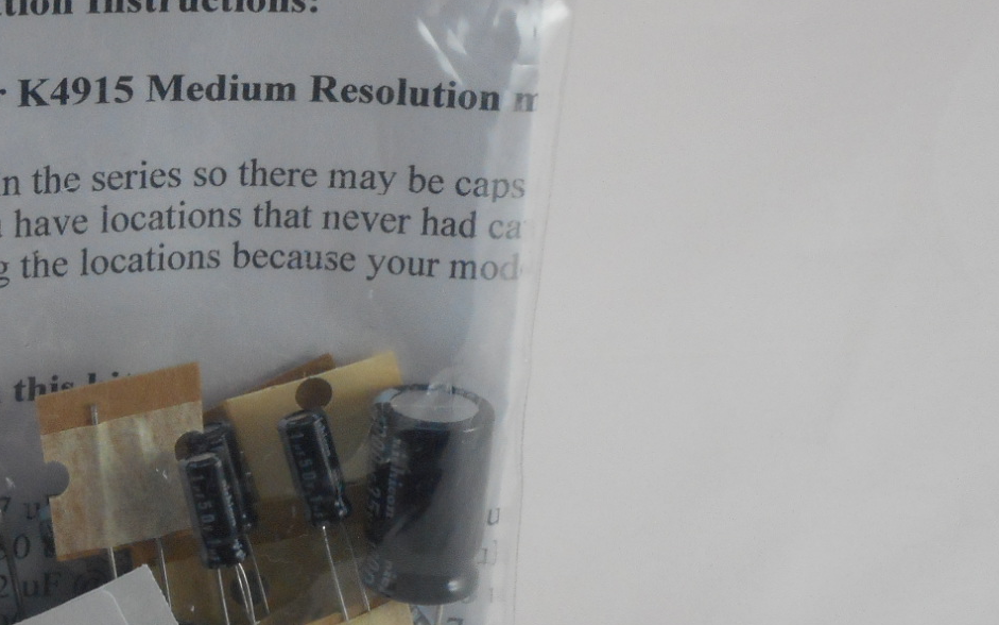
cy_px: 312
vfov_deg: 8.7
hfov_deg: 13.7
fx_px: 4111
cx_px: 125
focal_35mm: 151
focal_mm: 10.5
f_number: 5.1
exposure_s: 1/30
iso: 220
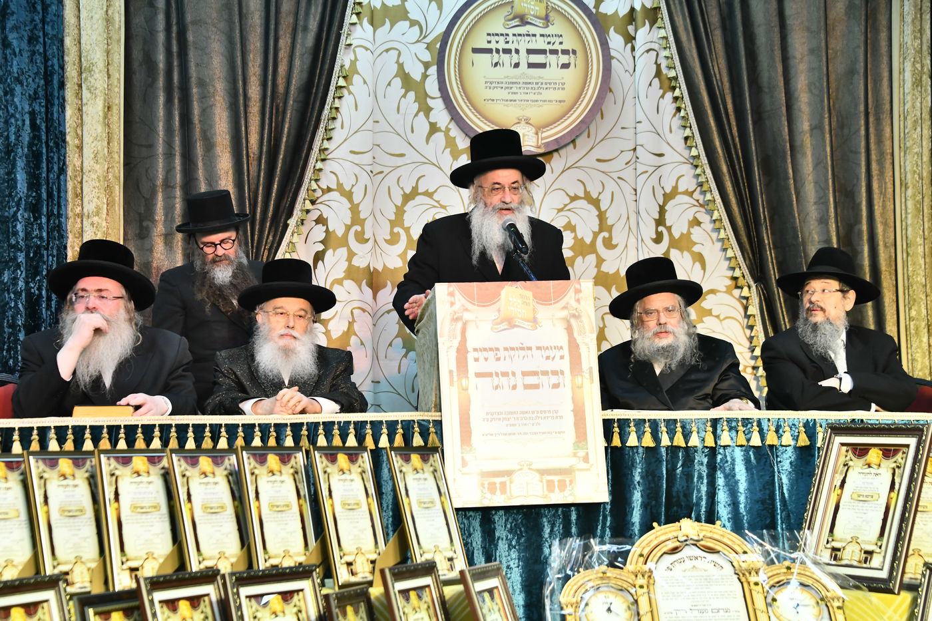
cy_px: 310
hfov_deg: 28.1
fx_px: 1864
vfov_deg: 18.9
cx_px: 466
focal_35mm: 72
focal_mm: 72
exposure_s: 1/125
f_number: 5.6
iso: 2000
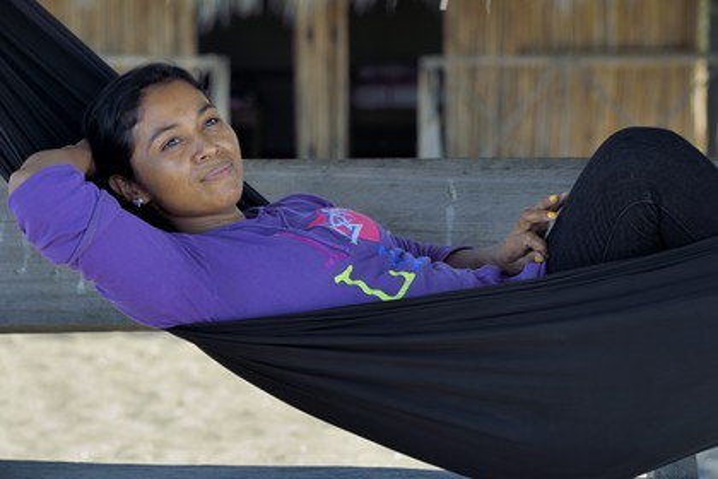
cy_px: 240
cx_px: 359
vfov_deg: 11.2
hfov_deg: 16.8
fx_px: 2433
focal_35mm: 122
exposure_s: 1/200
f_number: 6.3
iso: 400
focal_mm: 122
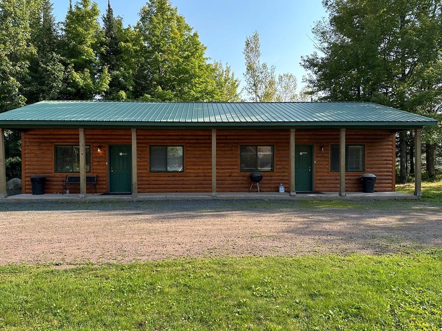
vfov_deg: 53.0
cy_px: 174
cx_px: 209
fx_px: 332
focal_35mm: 26
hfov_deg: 67.2
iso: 80
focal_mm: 6.86
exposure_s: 1/1107
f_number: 1.78
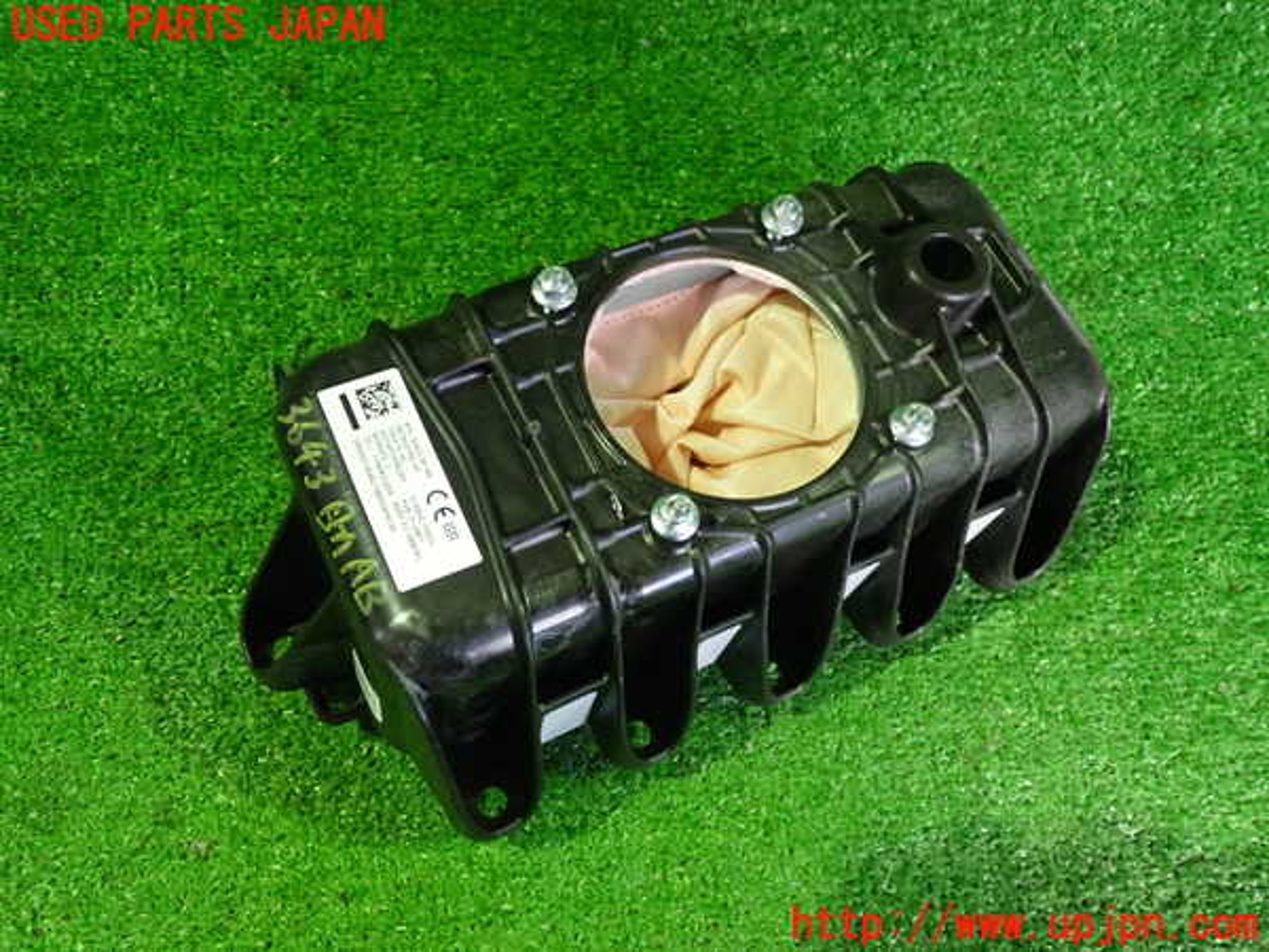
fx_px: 1100
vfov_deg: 46.8
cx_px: 634
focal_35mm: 30
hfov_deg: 60.0
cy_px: 476
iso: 800
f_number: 2.3
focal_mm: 5.4
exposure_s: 1/25
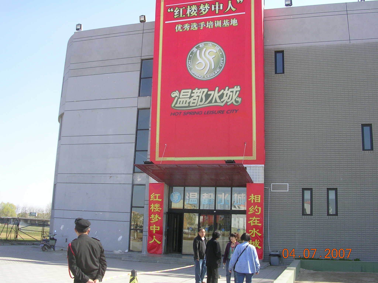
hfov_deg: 49.0
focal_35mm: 38
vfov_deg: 37.7
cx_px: 189
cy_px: 142
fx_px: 415
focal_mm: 5.8
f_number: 5.6
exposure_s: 1/125
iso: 50
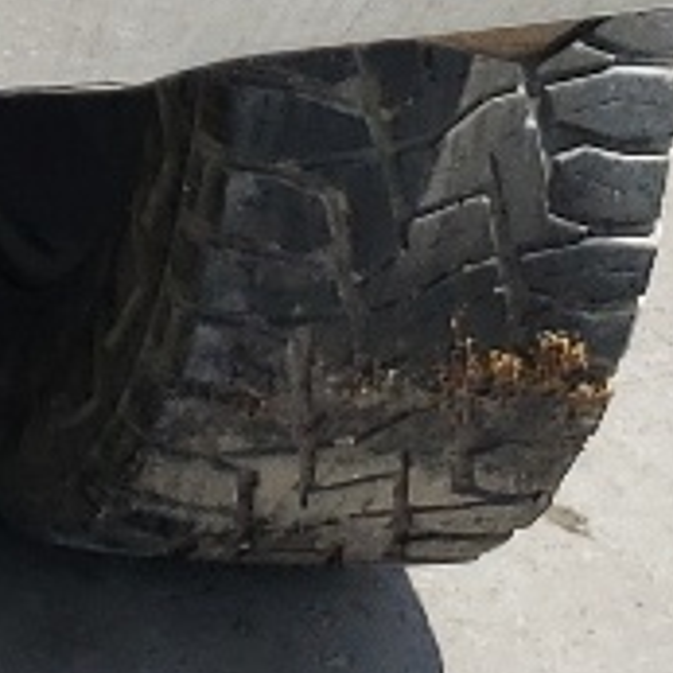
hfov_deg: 7.5
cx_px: -1070
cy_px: -1039
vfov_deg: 7.6
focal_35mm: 213
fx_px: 4685
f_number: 1.5
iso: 50
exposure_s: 1/2500
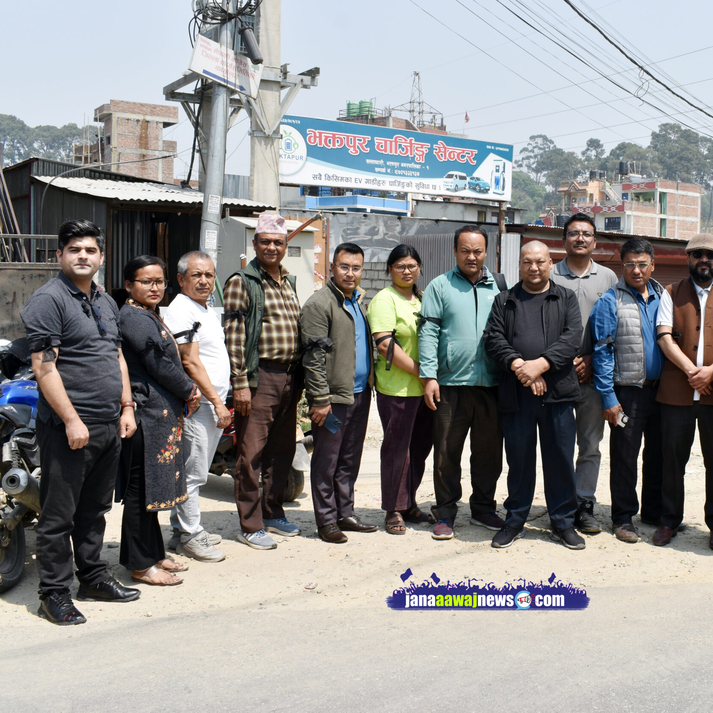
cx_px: 520
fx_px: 909
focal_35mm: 39
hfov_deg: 41.8
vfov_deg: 42.8
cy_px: 350
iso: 200
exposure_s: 1/320
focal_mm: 20
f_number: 9
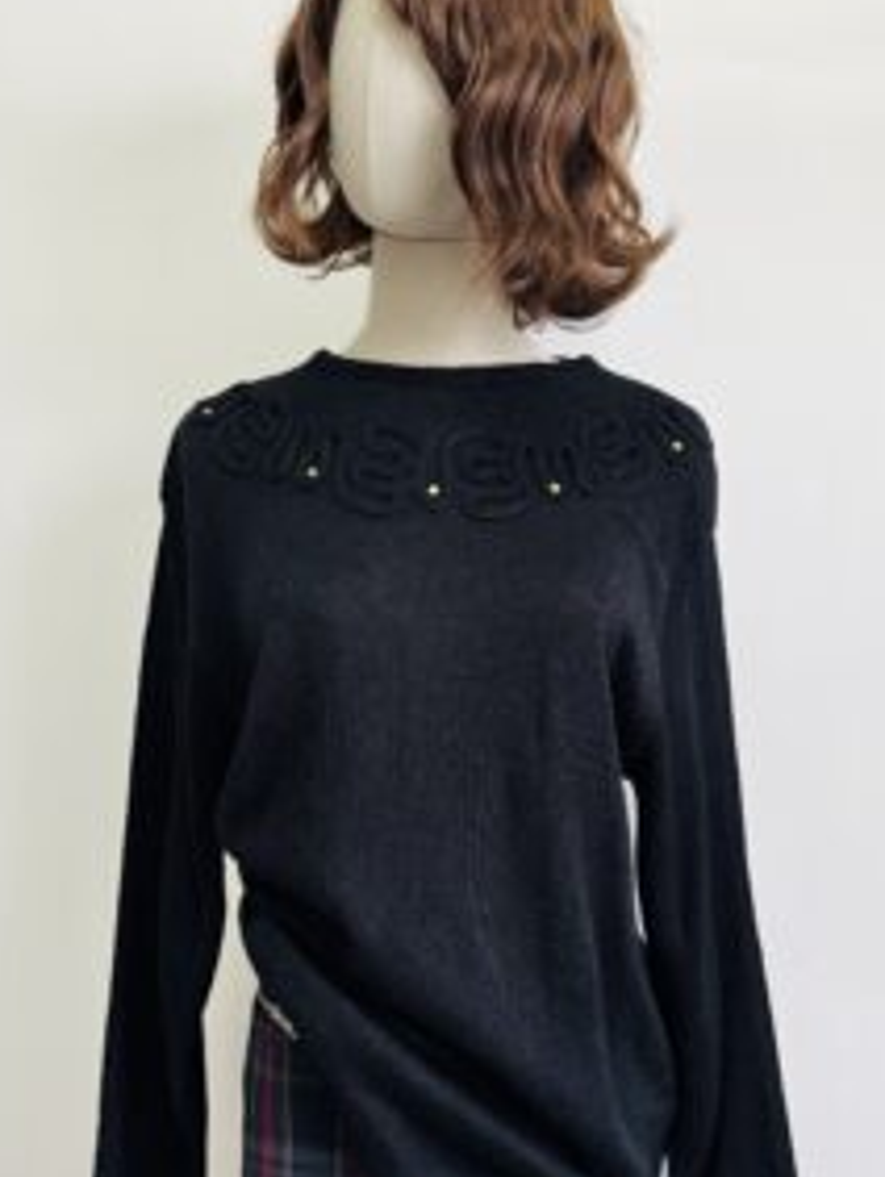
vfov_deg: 53.8
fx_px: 1157
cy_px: 647
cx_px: 451
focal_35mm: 34
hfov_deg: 41.8
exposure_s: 1/60
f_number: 1.78
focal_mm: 6.76
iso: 200
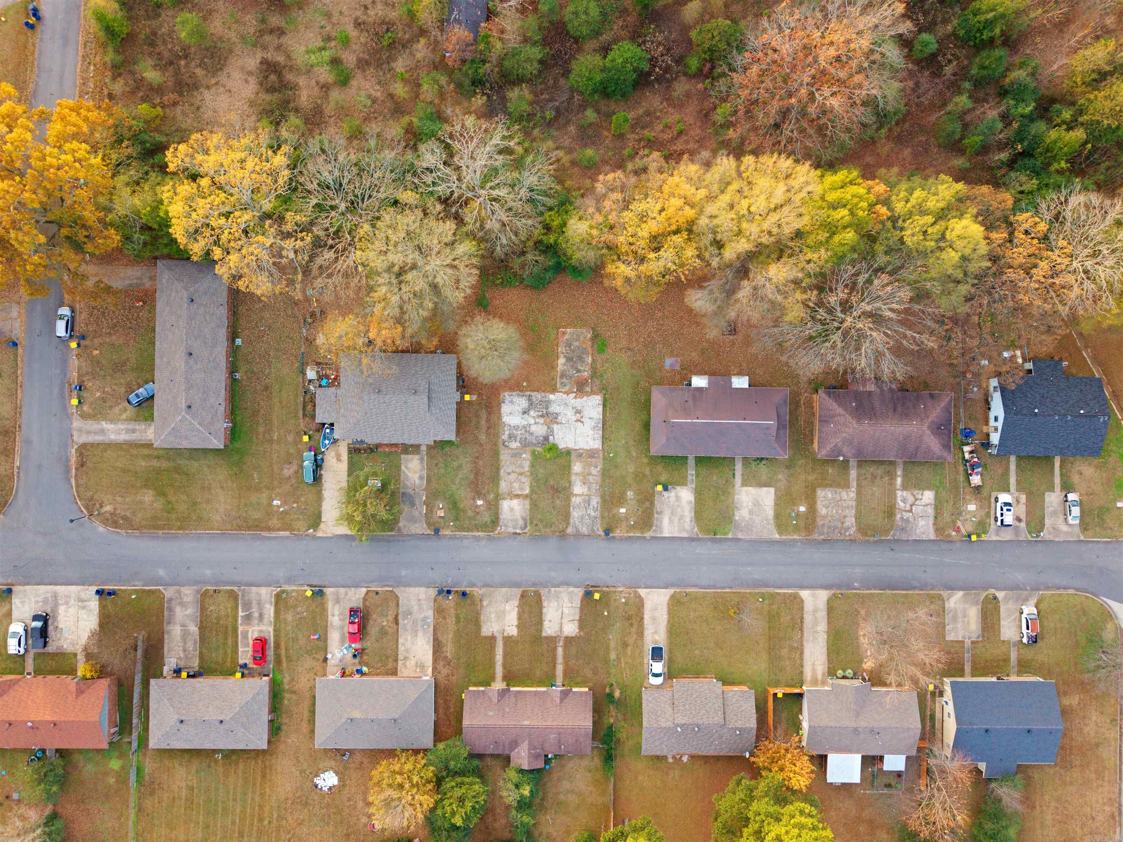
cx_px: 562
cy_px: 421
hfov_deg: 71.6
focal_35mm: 24
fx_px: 779
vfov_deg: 56.8
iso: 720
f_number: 1.8
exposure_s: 1/15
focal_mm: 8.67
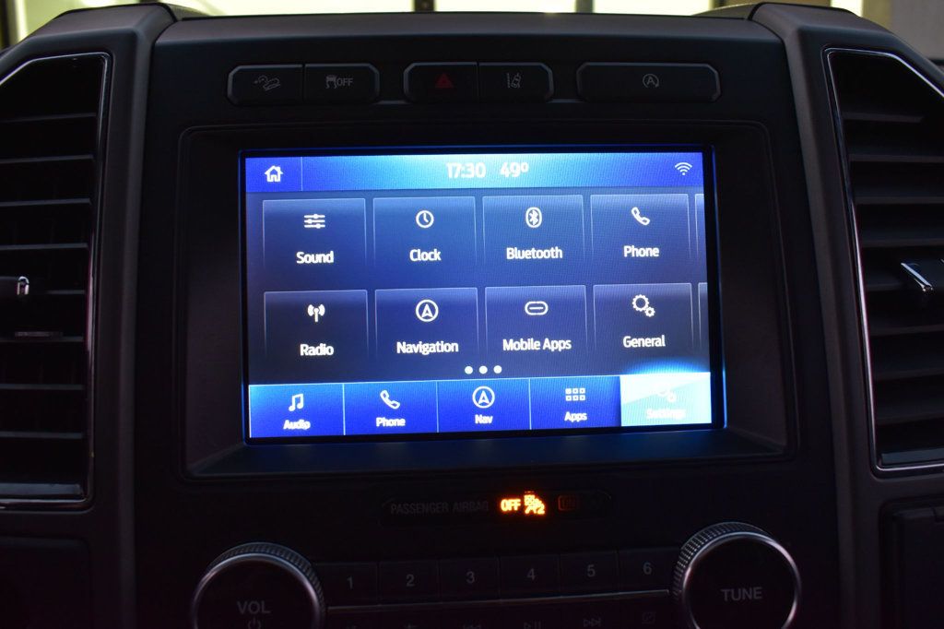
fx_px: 865
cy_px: 314
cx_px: 472
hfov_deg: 57.2
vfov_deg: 39.9
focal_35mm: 33
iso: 1100
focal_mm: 22
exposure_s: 1/15
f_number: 6.3
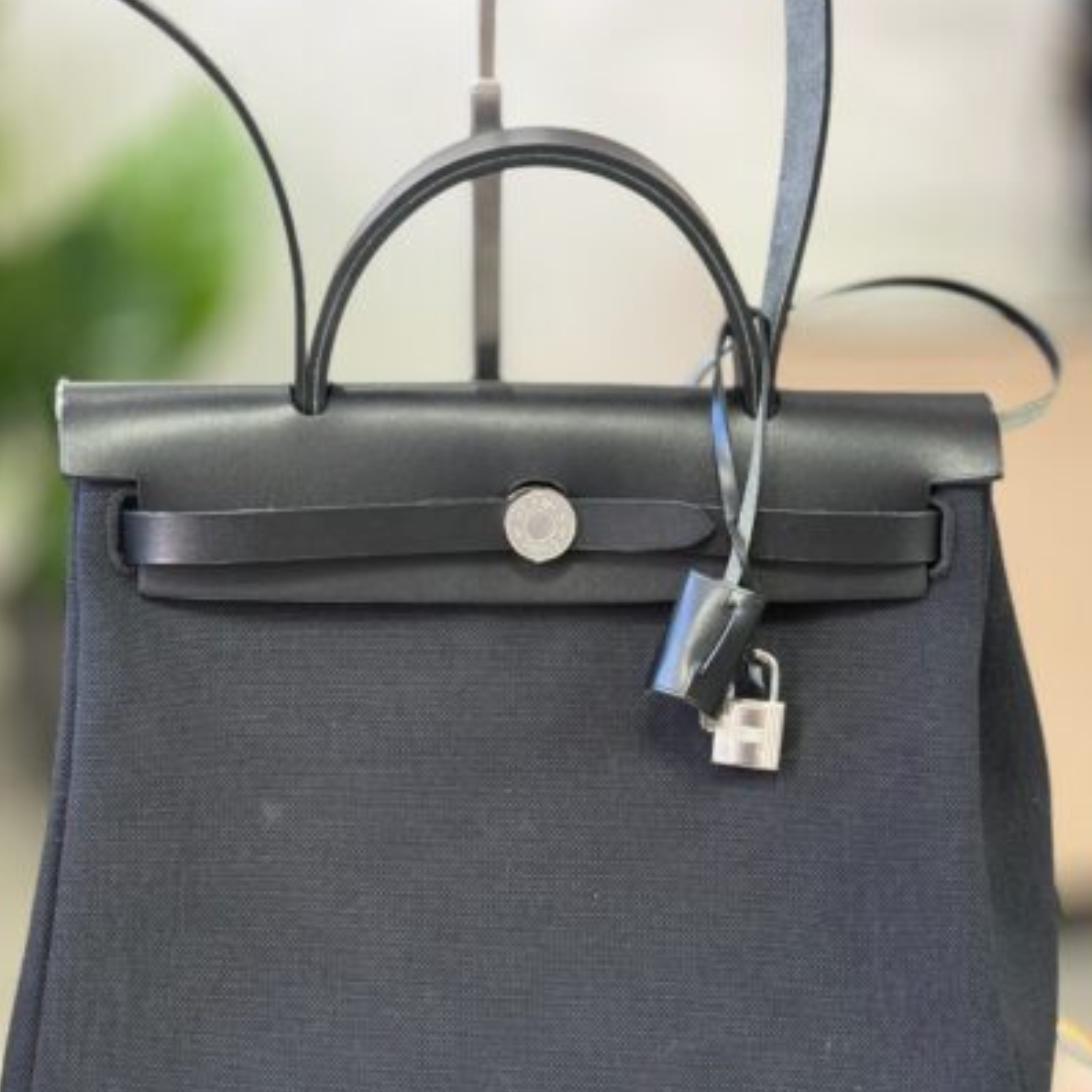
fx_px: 2034
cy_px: 651
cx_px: 545
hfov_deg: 30.0
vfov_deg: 30.0
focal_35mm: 57
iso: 200
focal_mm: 6.76
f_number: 1.78
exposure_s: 1/60
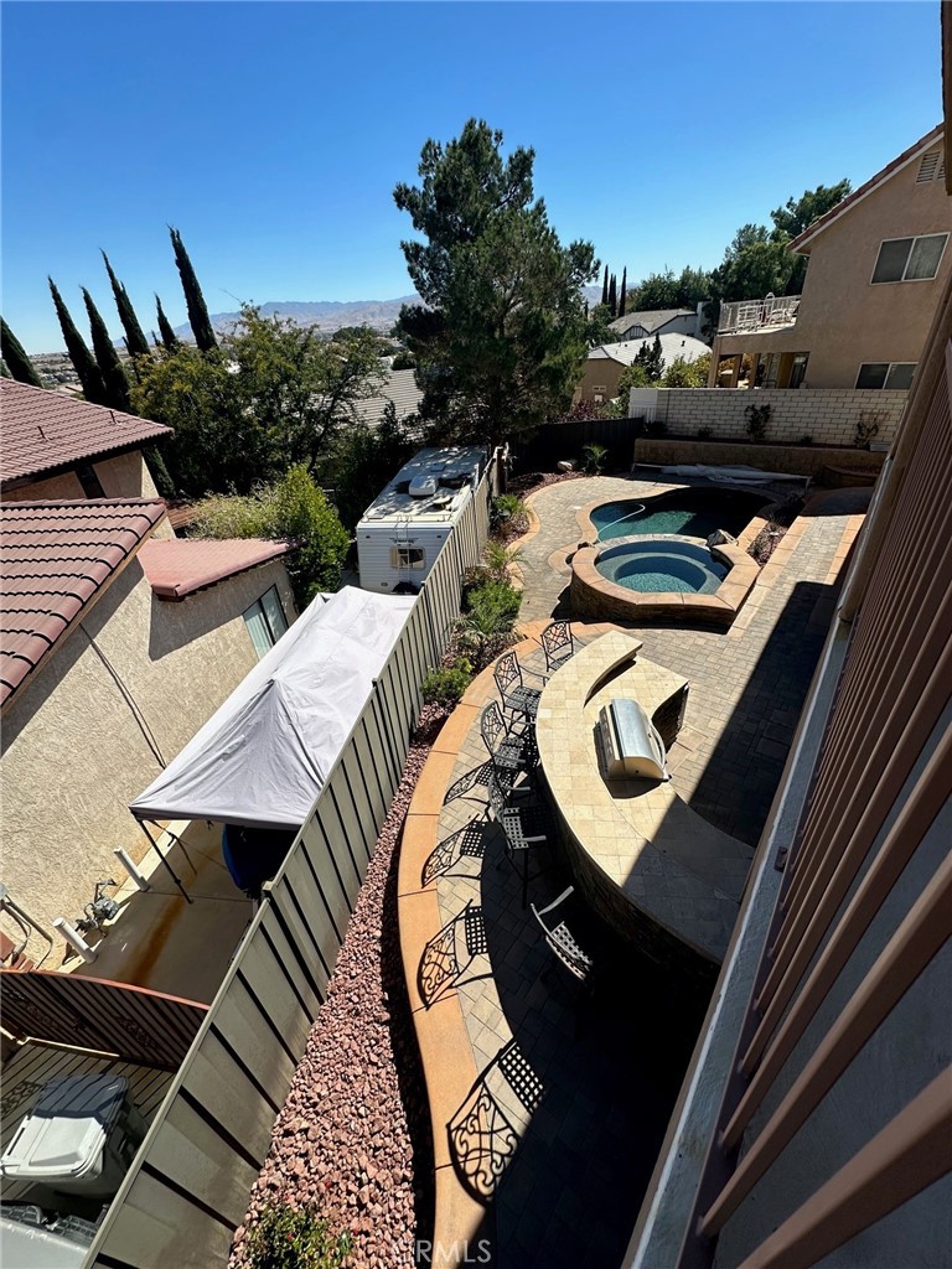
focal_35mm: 14
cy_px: 634
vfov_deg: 102.1
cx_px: 476
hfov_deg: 85.7
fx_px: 513
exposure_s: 1/2212
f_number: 2.2
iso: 50
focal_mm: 2.22
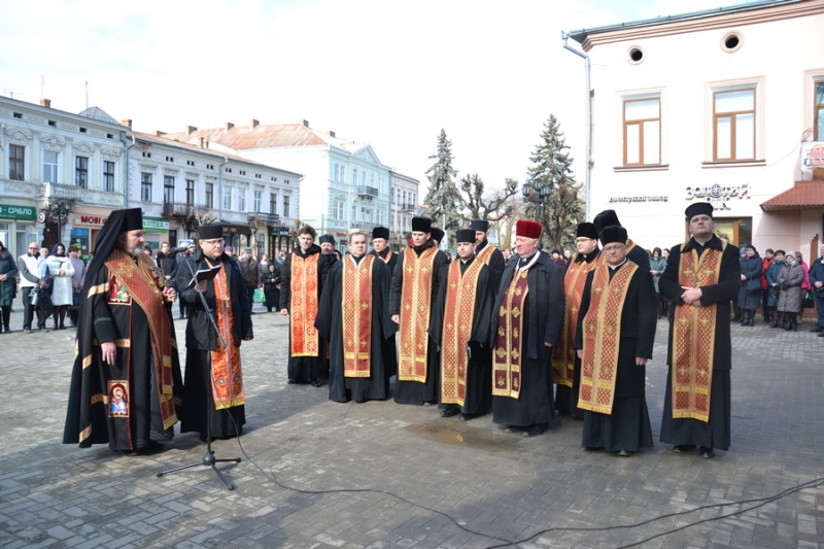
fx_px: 618
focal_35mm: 27
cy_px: 274
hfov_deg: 67.4
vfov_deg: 47.9
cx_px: 412
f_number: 5.6
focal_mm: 18
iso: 200
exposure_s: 1/320
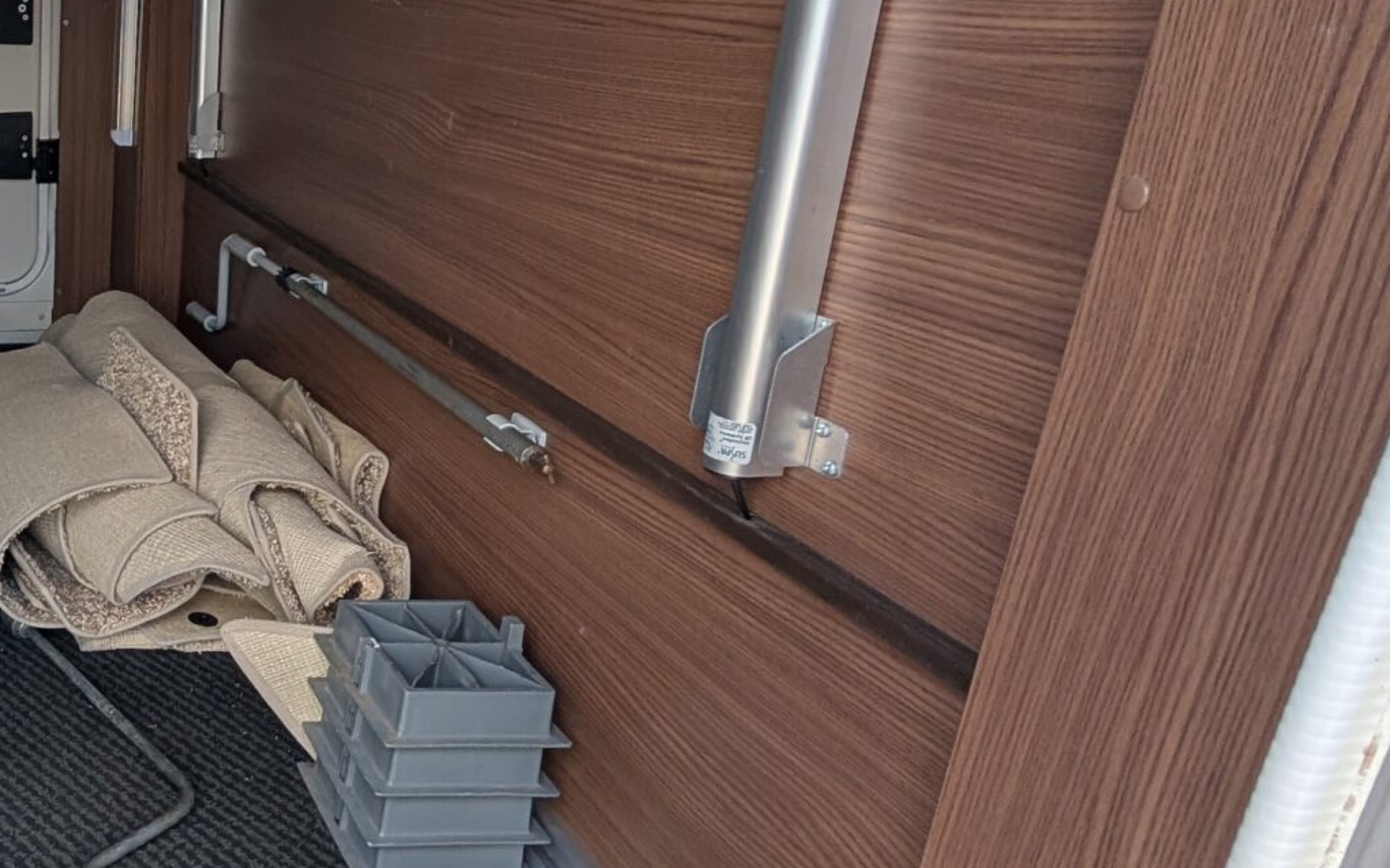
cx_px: -83
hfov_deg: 46.6
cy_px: 432
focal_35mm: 32
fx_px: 1212
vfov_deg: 39.4
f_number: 1.7
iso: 53
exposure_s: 1/280
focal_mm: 2.02
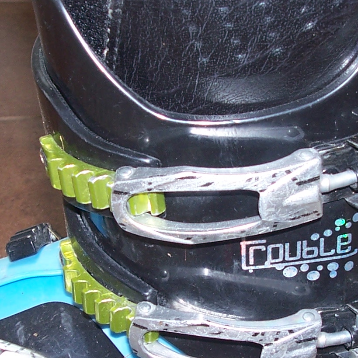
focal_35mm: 87
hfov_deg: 19.9
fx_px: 1018
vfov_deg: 19.9
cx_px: 195
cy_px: 244
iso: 80
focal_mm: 6
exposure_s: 1/60
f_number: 2.8
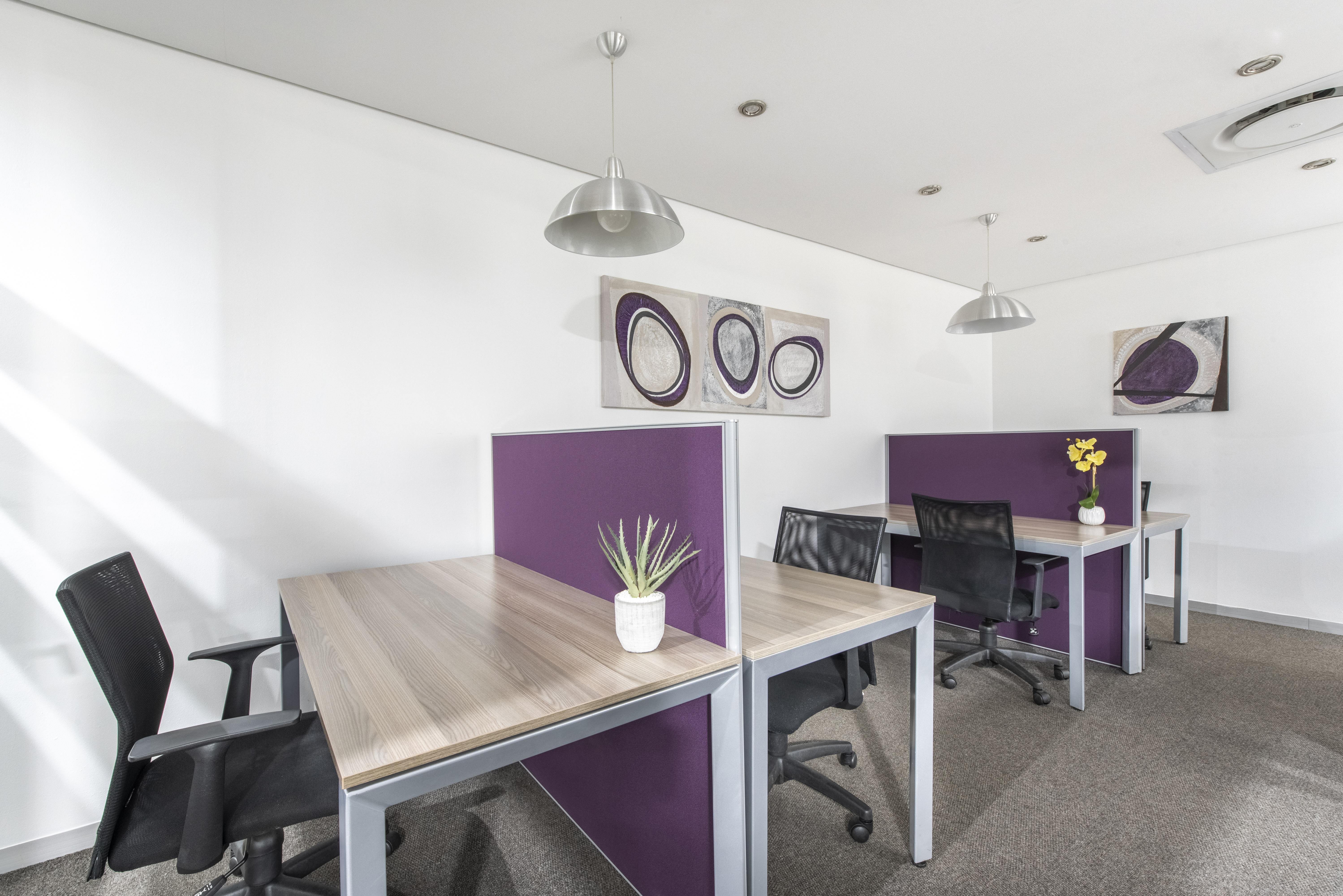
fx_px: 597
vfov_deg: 73.8
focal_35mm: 16
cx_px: 672
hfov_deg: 96.7
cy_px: 448
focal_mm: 16
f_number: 16
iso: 800
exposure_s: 1/2
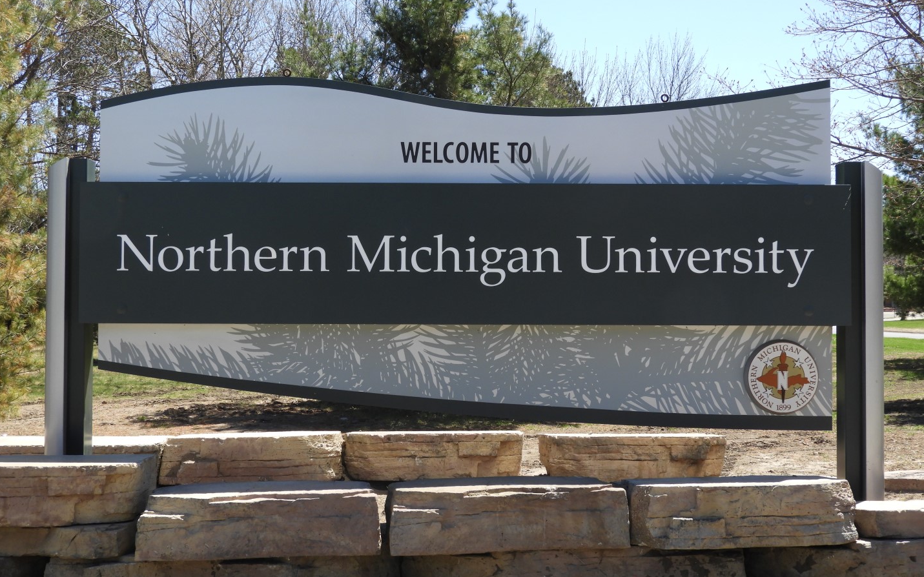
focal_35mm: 48
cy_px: 267
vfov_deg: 26.9
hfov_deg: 41.8
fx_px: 1209
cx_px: 463
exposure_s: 1/400
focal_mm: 8.1
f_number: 4
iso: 100
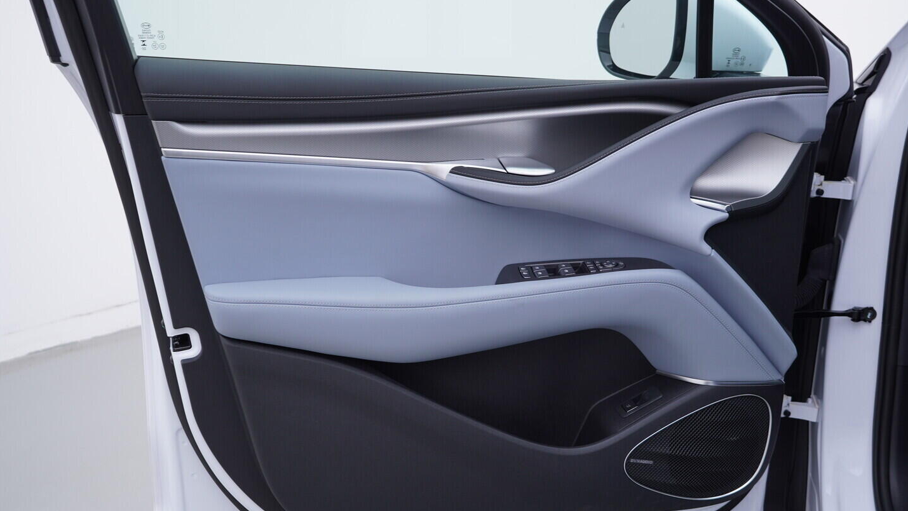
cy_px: 283
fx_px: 915
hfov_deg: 52.8
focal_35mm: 38
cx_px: 456
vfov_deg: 31.2
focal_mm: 24
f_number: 3.5
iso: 125
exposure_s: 1/60
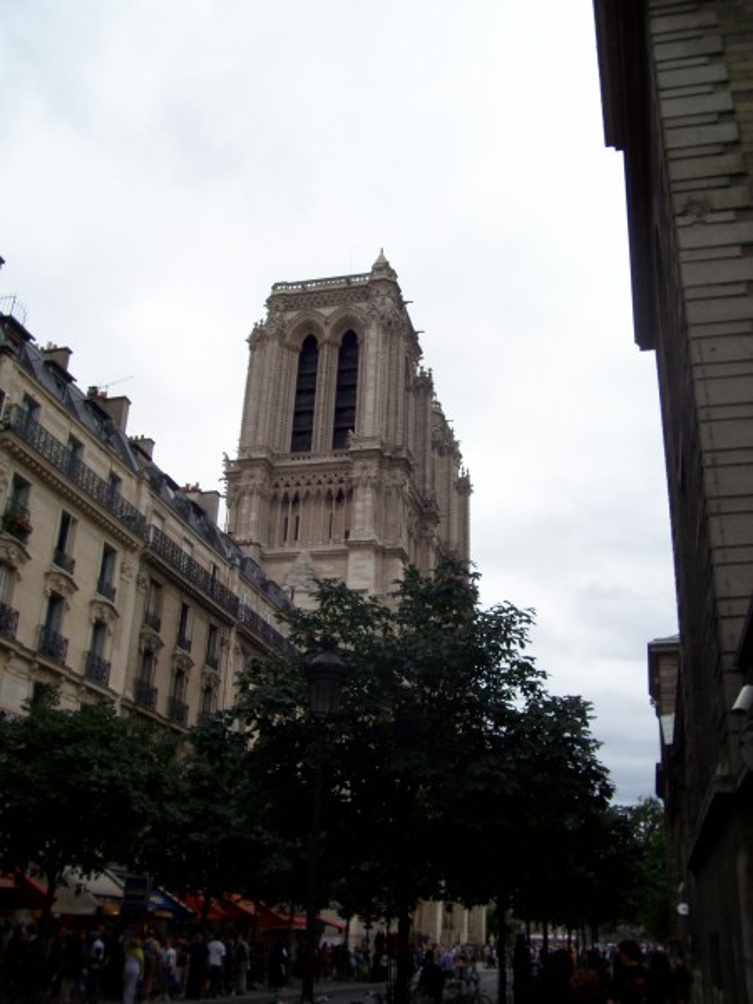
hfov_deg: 41.8
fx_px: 986
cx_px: 376
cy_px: 502
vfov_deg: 54.0
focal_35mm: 34
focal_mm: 5.6
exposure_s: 1/244
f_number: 5.1
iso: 80
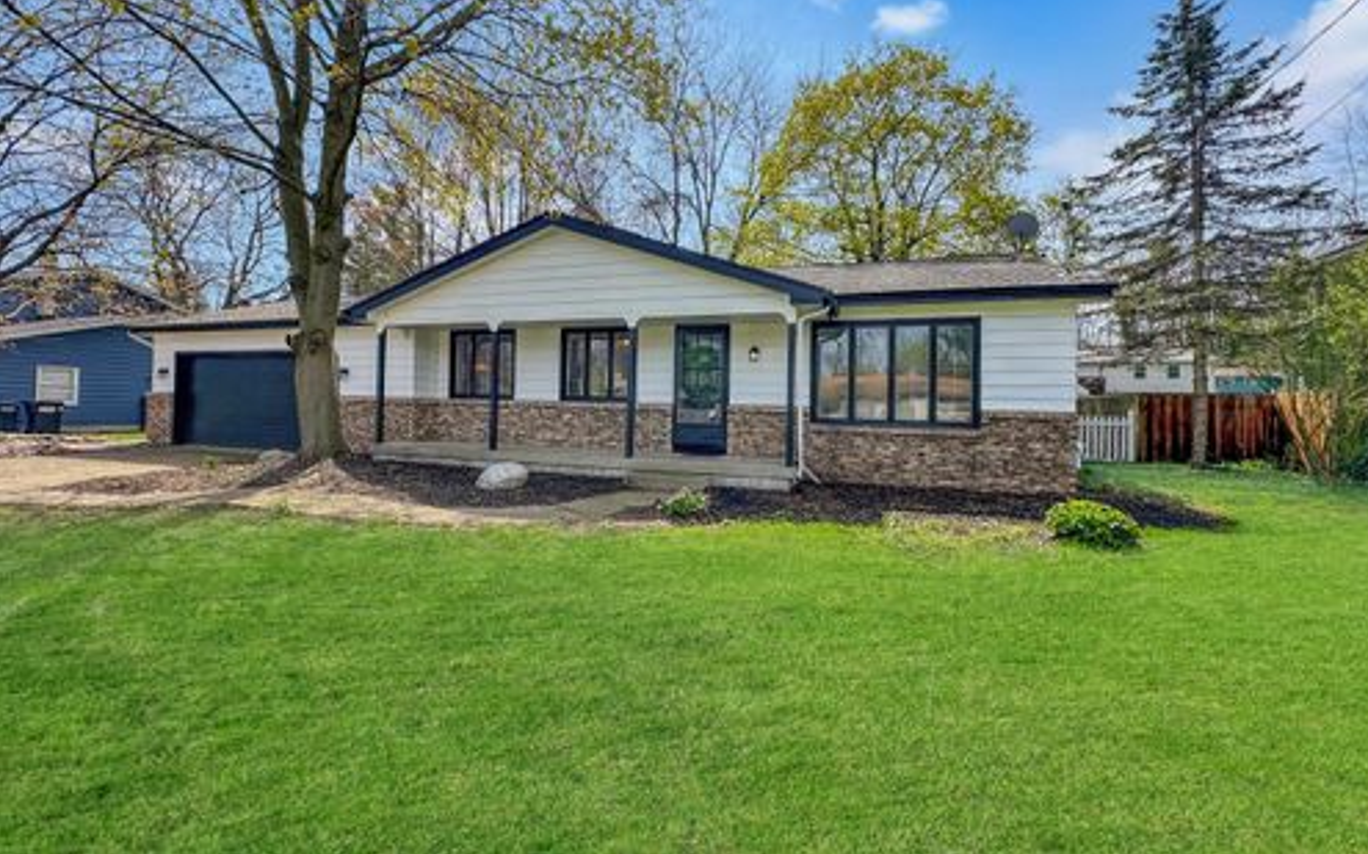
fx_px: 559
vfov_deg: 74.7
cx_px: 688
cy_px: 449
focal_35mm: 15
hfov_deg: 101.5
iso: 40
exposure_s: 1/716
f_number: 2.2
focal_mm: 2.22
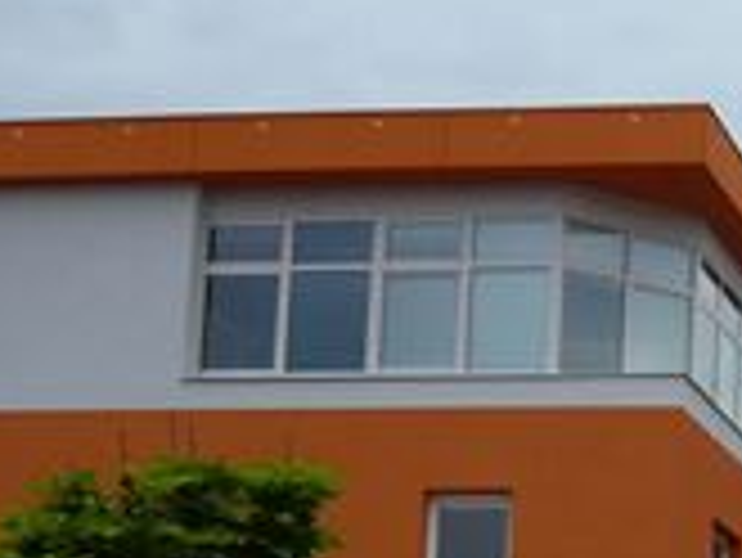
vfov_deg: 14.7
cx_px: 1149
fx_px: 2081
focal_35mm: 97
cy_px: 698
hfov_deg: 17.8
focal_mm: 4.9
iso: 100
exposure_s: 1/800
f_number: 2.9
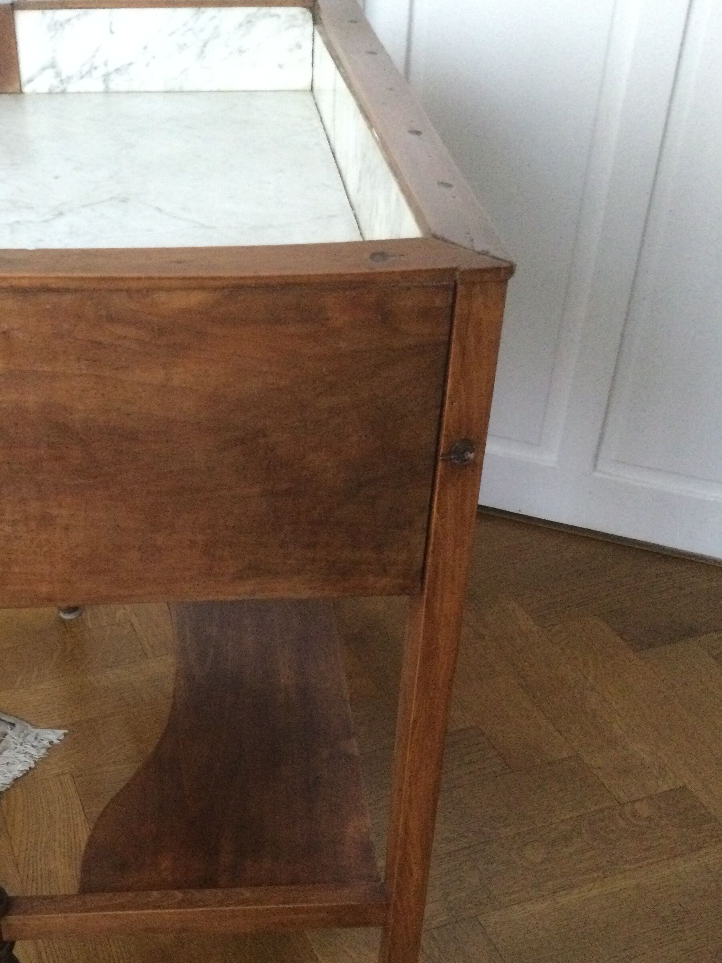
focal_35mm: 42
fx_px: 1168
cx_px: 247
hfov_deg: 34.1
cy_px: 649
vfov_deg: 44.1
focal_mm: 3.3
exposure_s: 1/17
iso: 400
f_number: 2.4
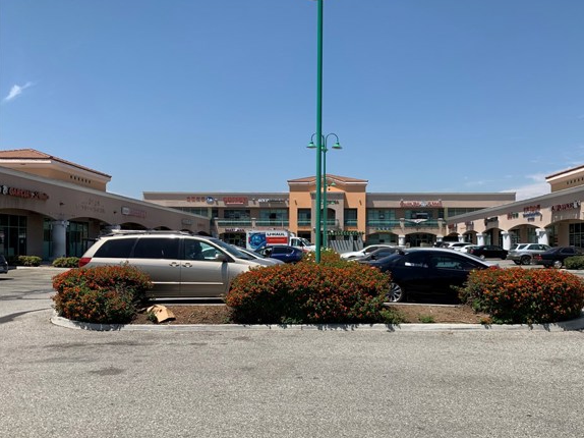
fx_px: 489
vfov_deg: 48.2
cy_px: 236
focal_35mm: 29
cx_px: 324
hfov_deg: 61.5
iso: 25
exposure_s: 1/2611
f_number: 1.8
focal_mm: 4.25
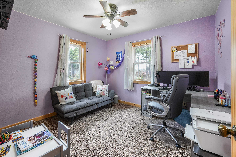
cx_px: 118
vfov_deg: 77.3
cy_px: 78
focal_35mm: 15
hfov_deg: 100.4
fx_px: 98
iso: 100
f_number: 8
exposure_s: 2
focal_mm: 10
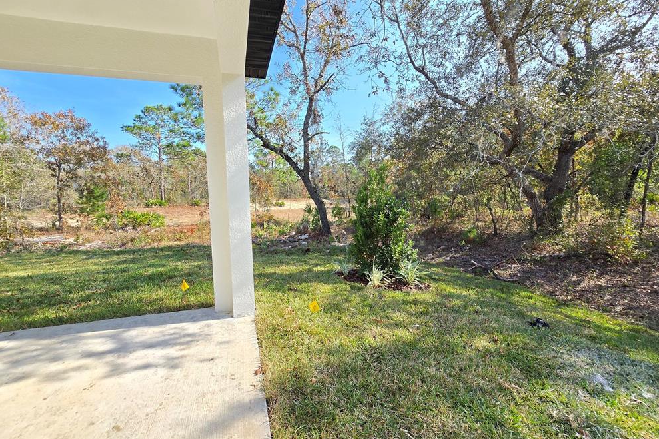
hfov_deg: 104.2
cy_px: 219
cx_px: 319
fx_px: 256
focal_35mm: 14
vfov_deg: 81.2
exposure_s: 1/690
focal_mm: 2.2
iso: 50
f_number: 2.2
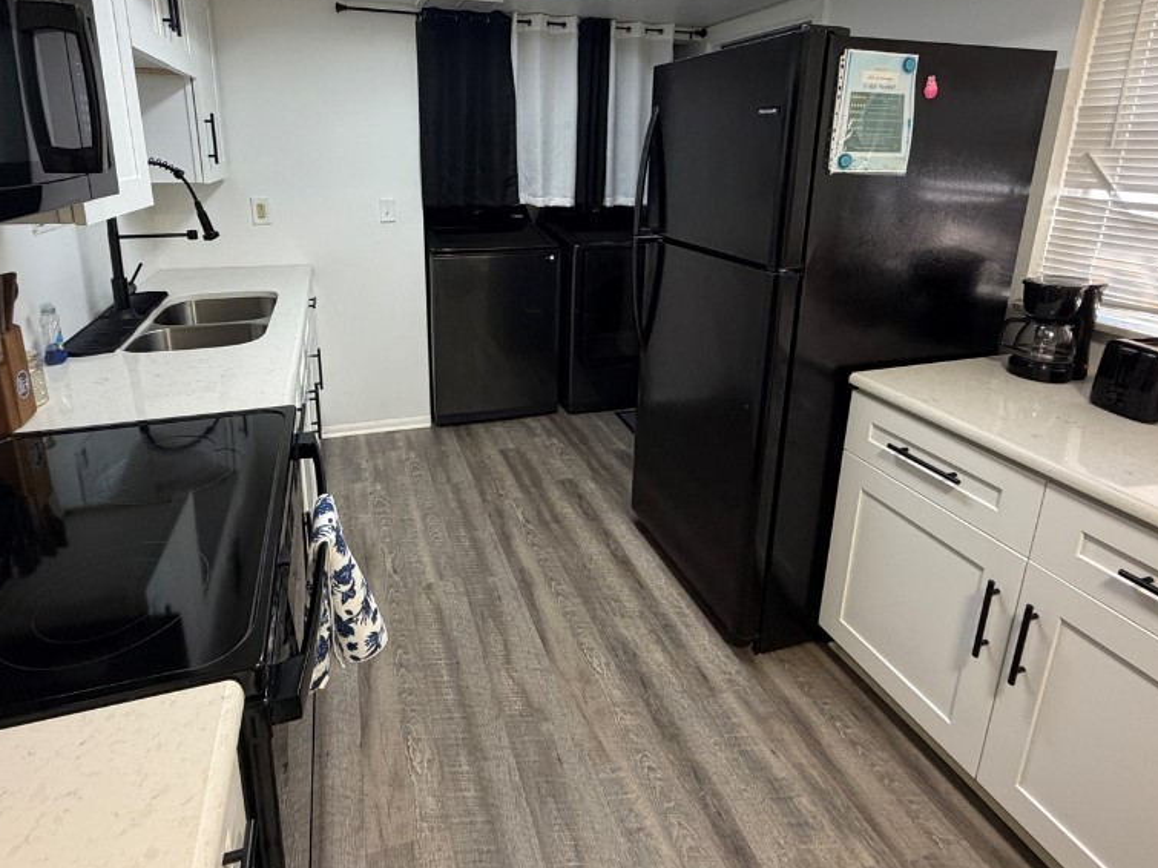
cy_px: 308
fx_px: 636
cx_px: 540
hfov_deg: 84.6
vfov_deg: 67.3
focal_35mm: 19
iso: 250
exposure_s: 1/60
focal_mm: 2.22
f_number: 2.2
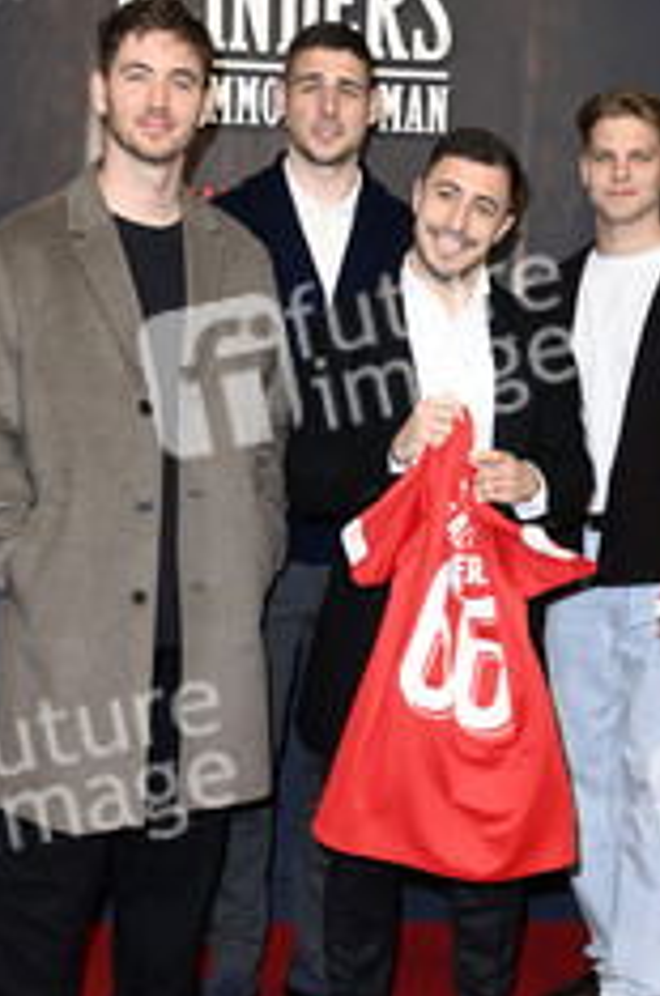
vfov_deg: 26.3
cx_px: 481
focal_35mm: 77
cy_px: 570
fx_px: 2127
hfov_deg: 17.6
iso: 400
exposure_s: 1/250
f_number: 5.6
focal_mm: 45
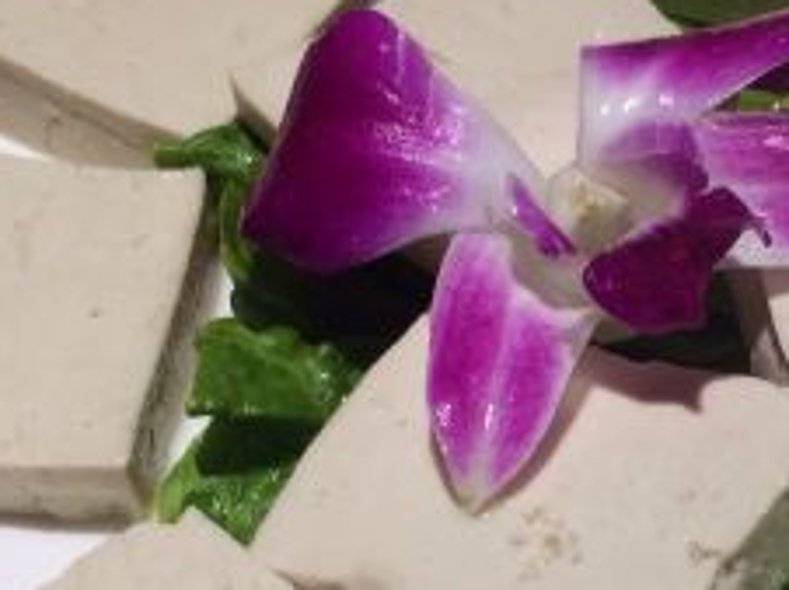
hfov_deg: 20.8
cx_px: 677
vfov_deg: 15.7
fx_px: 2117
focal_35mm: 93
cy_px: 536
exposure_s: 1/60
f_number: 2.2
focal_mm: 4.12
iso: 50
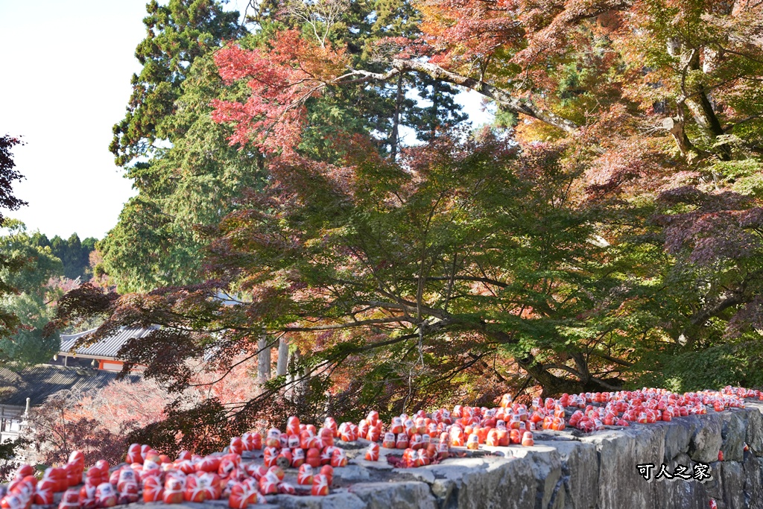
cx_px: 382
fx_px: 1202
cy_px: 254
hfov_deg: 35.2
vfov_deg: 23.9
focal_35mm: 57
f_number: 7.1
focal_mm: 56.7
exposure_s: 1/400
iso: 1000
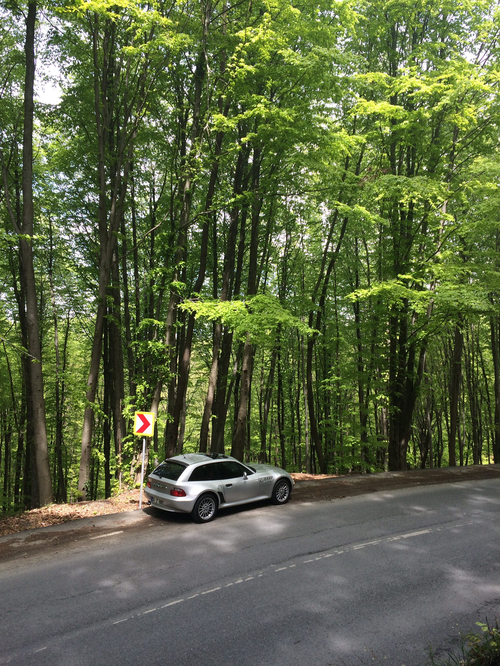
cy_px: 333
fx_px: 559
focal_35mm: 29
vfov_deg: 61.7
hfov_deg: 48.2
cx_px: 250
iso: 32
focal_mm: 4.15
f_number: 2.2
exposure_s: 1/236
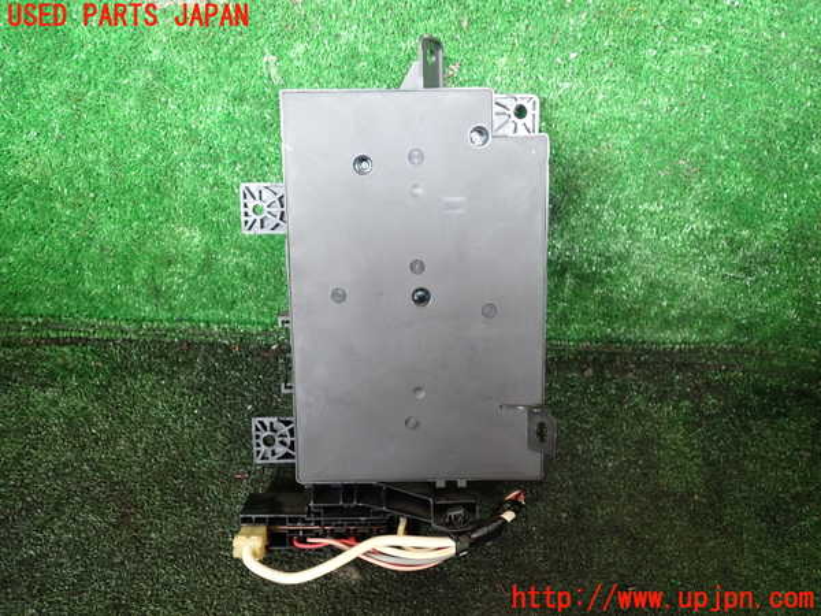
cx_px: 410
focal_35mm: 30
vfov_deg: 46.8
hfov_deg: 60.0
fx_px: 712
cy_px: 308
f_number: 2.3
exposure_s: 1/30
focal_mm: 5.4
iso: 200
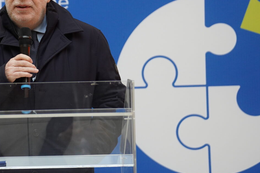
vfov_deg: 5.7
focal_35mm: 239
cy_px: 32
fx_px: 1725
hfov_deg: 8.6
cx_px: -3
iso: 2000
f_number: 2.8
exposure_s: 1/320
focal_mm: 111
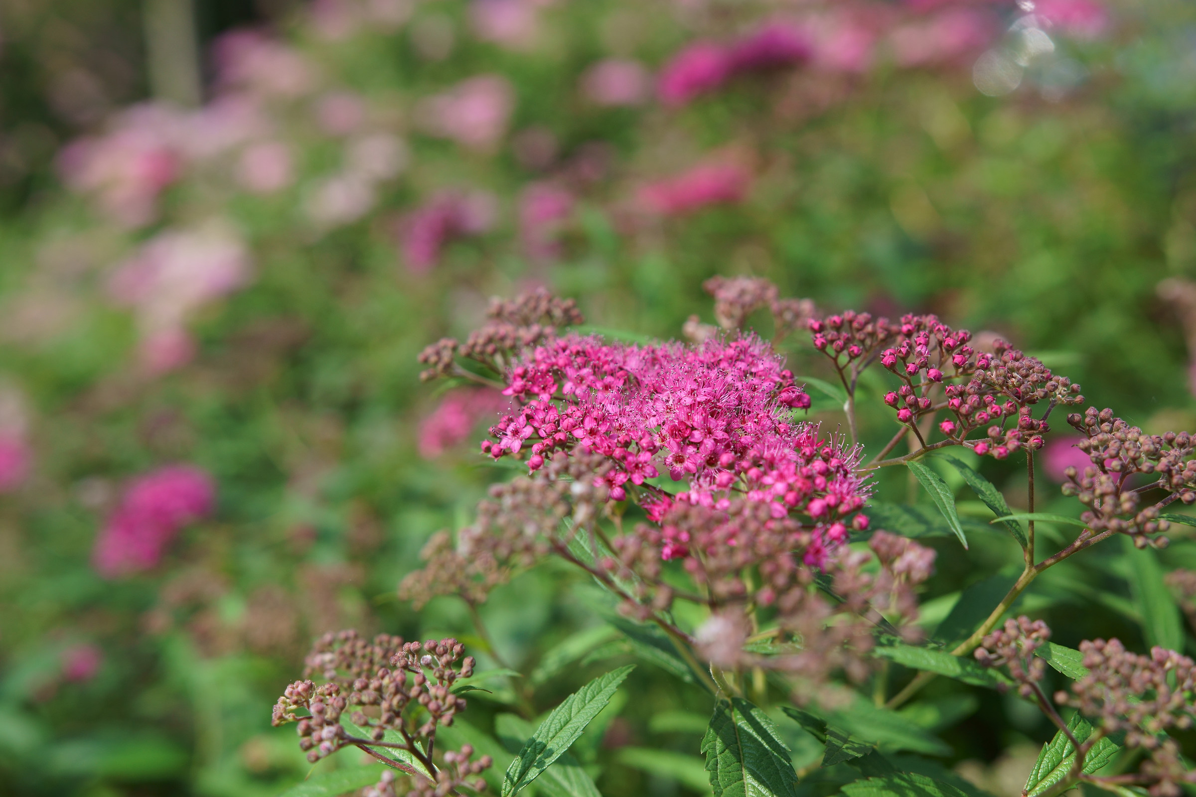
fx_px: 1744
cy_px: 398
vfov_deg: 25.8
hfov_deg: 37.9
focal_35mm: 52
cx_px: 598
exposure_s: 1/500
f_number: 4
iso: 125
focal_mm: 35
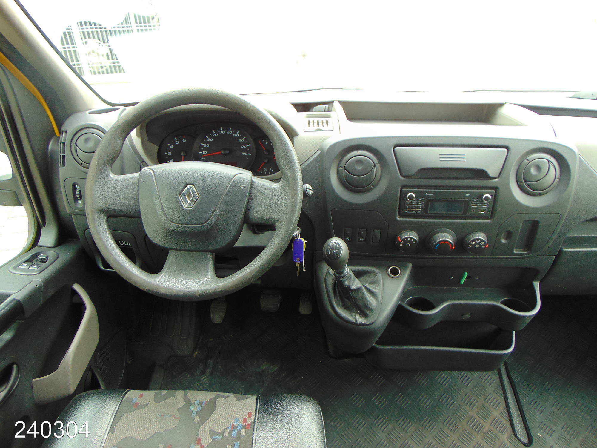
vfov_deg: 54.9
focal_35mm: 25
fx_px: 431
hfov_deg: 69.4
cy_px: 224
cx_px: 298
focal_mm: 4.5
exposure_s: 1/30
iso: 100
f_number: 3
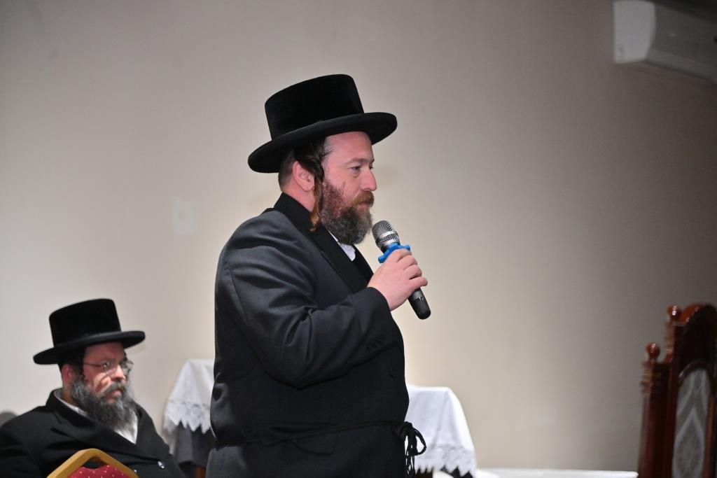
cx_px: 358
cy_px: 239
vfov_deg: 13.0
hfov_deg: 19.5
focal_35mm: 105
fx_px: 2091
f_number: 4
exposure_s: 1/160
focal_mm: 105
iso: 1600
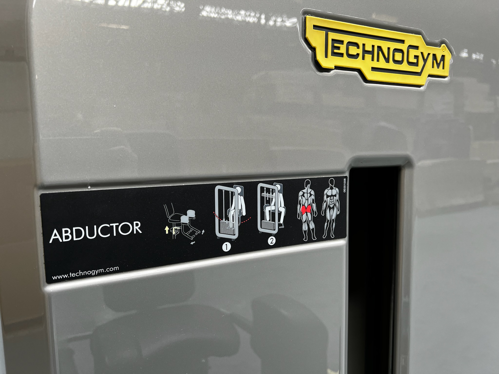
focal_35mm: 26
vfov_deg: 53.1
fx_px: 375
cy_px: 187
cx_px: 250
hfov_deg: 67.3
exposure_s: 1/100
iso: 100
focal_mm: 5.7
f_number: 1.5
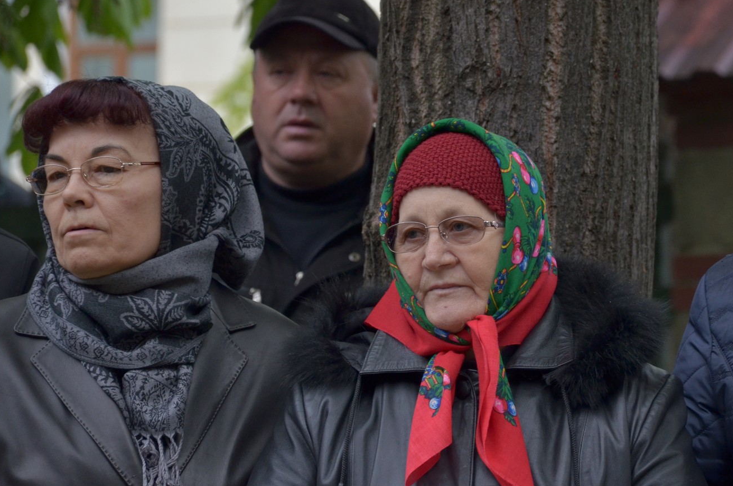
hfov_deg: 6.7
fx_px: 6238
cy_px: 274
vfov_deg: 4.5
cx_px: 448
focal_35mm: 307
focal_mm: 140
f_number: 5.6
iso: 640
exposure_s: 1/125
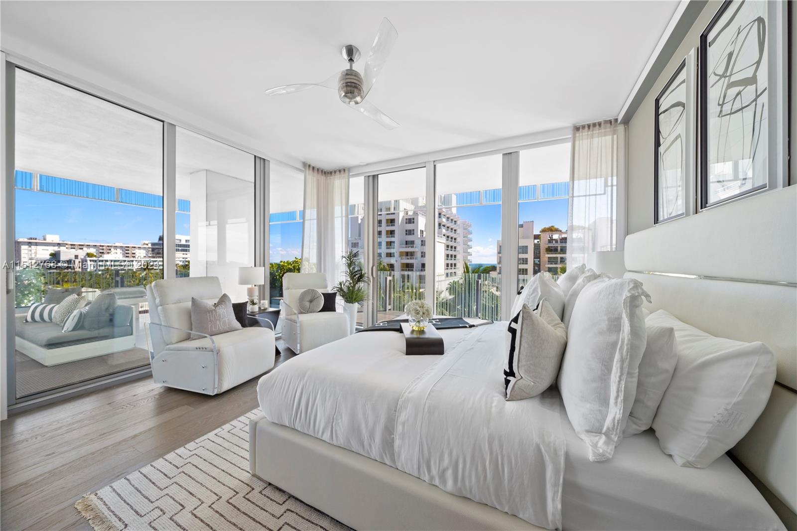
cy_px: 266
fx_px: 266
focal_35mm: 12
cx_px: 398
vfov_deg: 90.0
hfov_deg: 112.6
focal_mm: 12
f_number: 8
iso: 200
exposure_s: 1/20
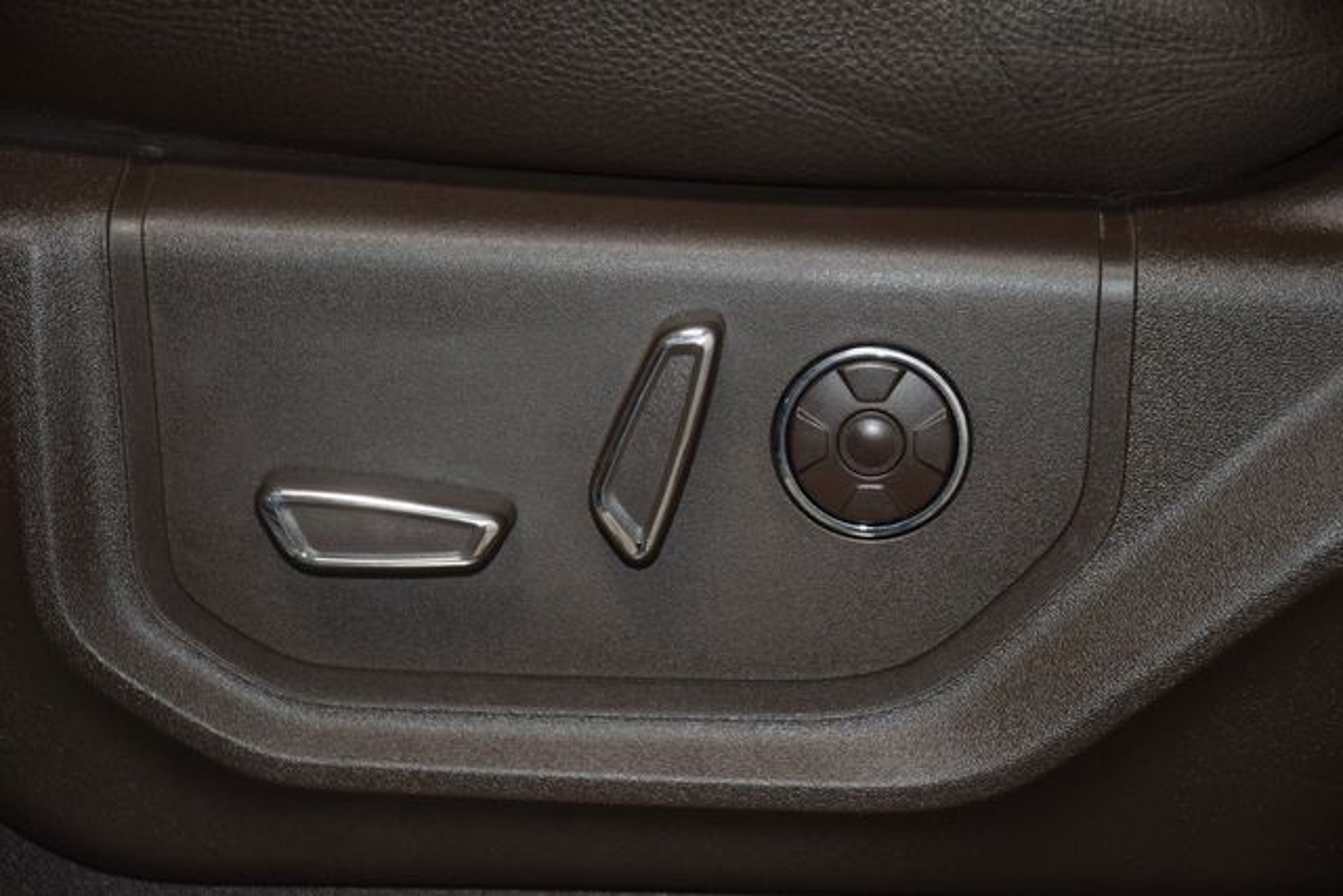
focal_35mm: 105
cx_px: 672
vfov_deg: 13.0
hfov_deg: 19.5
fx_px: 3918
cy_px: 448
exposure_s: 1/100
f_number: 4.5
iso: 2000
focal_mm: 70
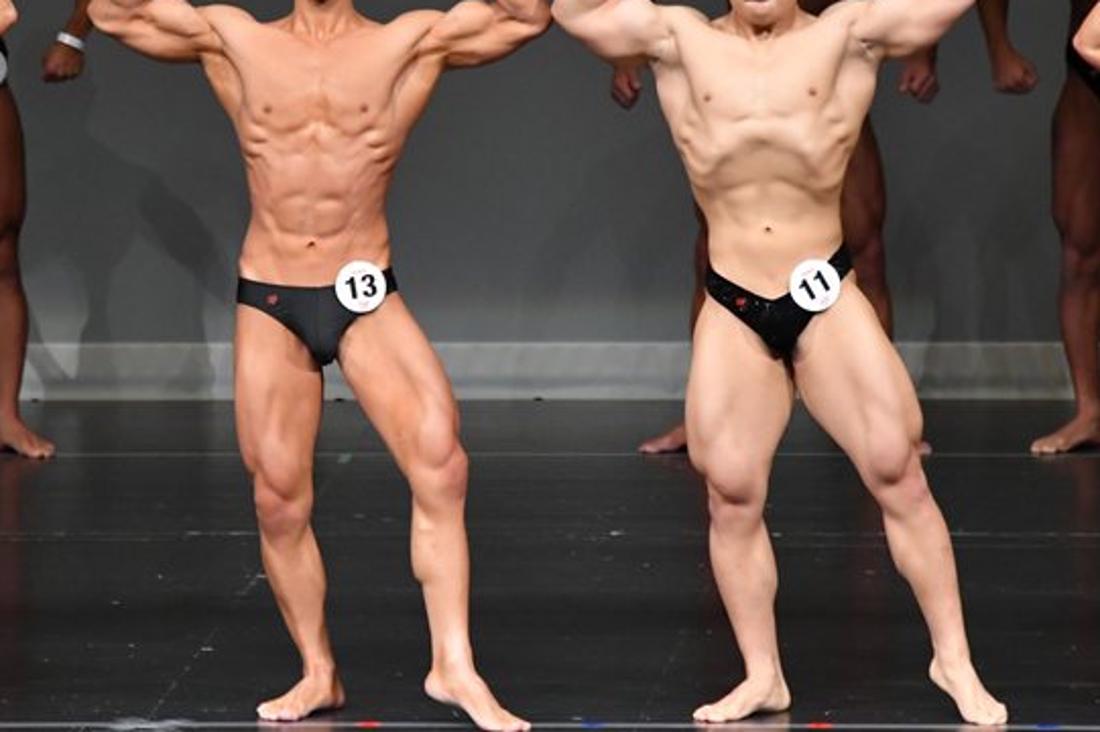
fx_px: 13772
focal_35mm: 451
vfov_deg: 3.0
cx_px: 459
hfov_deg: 4.6
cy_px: 272
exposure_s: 1/400
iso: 4000
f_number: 5.6
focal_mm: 210
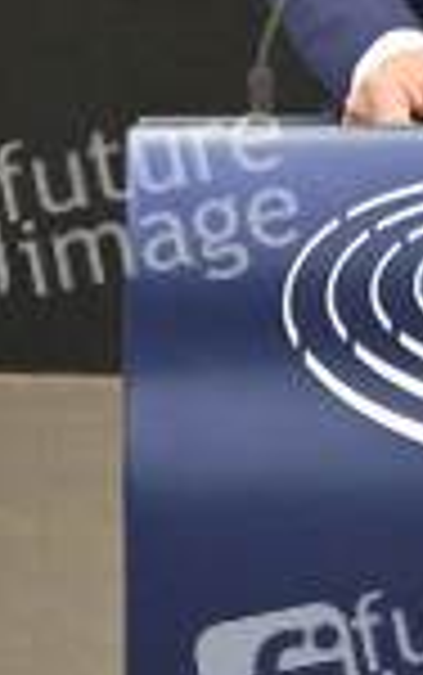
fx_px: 24982
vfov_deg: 1.5
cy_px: -4
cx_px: 560
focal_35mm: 1357
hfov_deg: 1.0
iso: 6400
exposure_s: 1/400
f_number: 6.3
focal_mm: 500
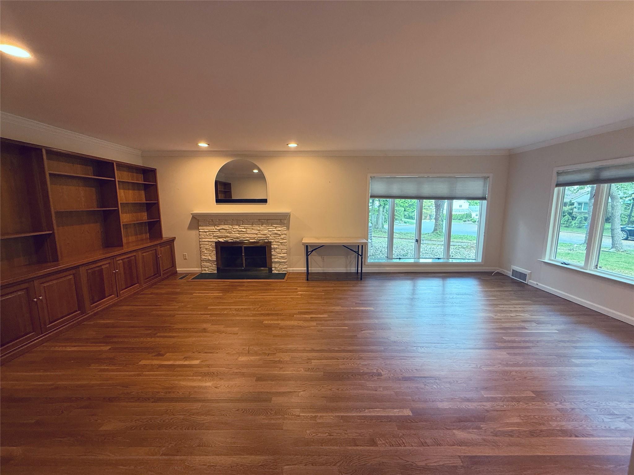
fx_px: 256
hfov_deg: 102.1
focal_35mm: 14
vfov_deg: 85.7
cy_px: 238
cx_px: 317
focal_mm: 2.22
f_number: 2.2
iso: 200
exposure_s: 1/60
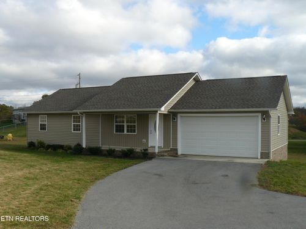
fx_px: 318
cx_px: 153
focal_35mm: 36
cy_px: 114
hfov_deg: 51.4
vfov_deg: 39.7
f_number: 5.6
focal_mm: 6
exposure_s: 1/320
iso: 100
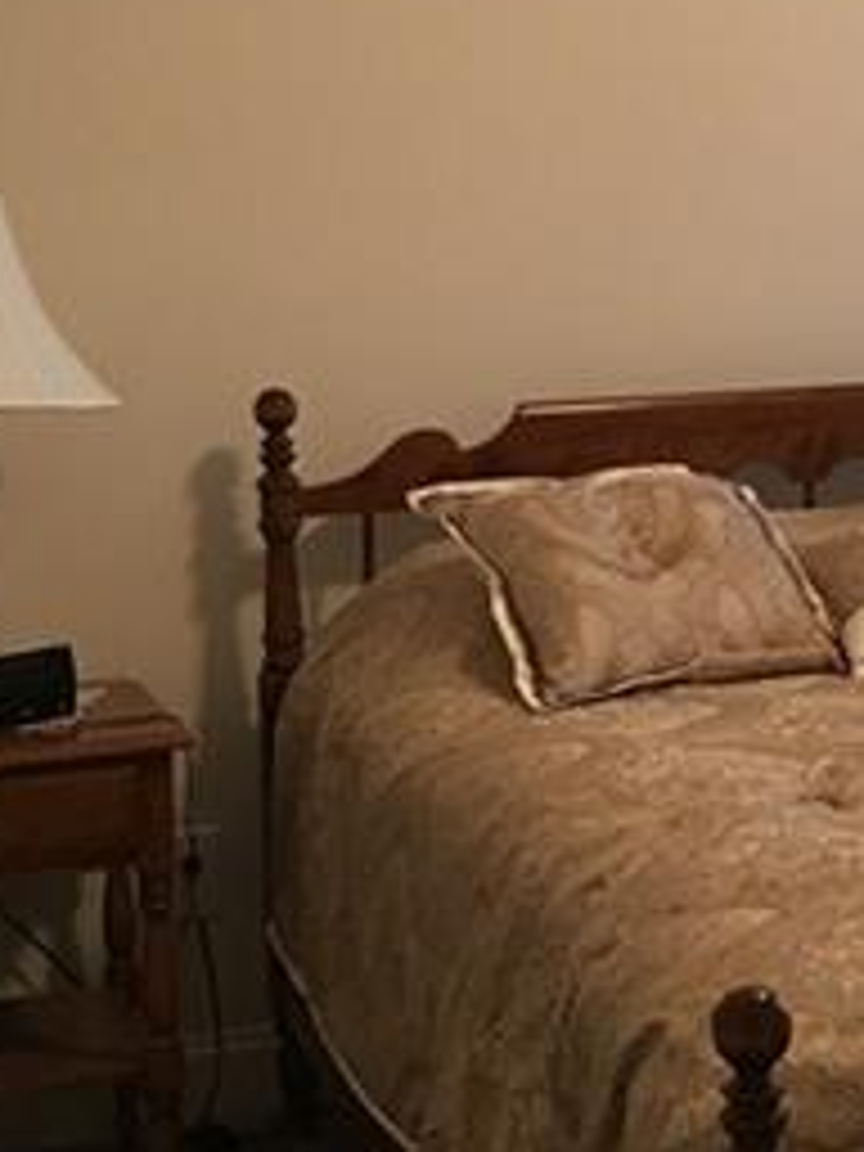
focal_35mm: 87
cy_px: 369
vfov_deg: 22.4
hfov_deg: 16.4
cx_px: 976
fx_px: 2895
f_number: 2.2
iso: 80
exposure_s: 1/15
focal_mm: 4.15
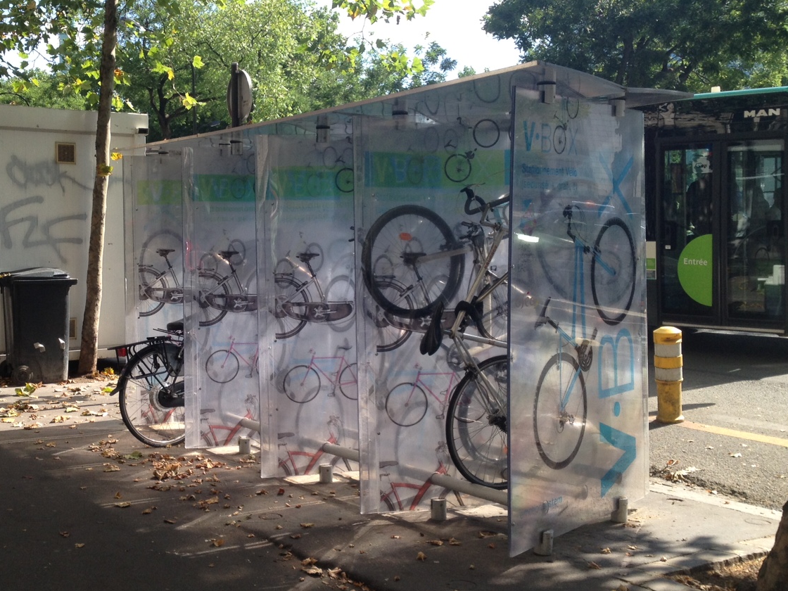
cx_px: 266
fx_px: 1161
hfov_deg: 37.1
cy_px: 281
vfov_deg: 28.6
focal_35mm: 51
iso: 50
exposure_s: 1/536
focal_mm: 4.28
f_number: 2.4
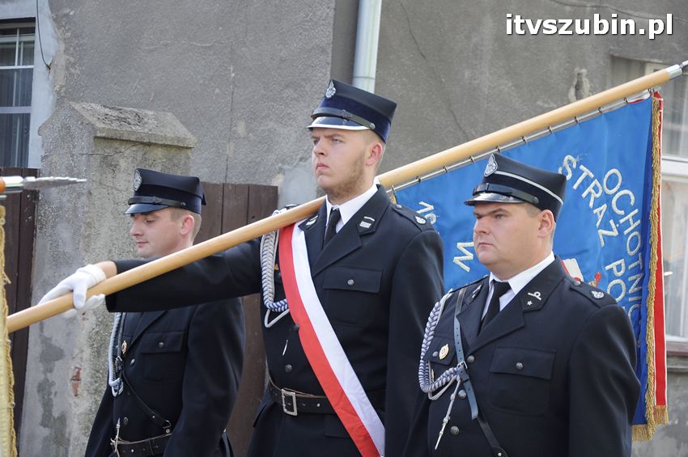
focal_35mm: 112
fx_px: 2148
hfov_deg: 18.2
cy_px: 228
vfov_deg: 12.2
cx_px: 344
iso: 400
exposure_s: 1/200
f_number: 5.3
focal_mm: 75
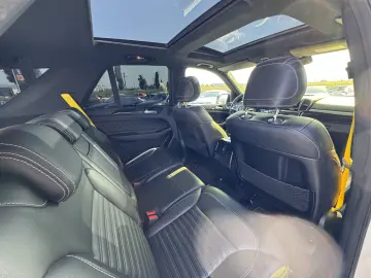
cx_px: 186
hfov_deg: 102.1
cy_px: 139
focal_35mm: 14
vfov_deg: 85.7
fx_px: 150
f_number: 2.2
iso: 160
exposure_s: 1/99
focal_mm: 2.22
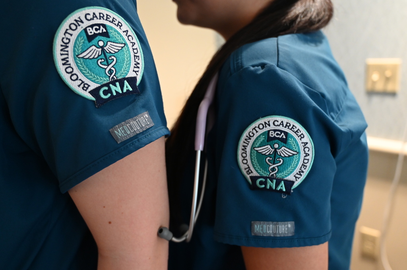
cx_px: 204
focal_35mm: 32
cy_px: 135
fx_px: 367
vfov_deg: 40.5
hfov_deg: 58.0
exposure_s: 1/60
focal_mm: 32.5
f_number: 4
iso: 3200
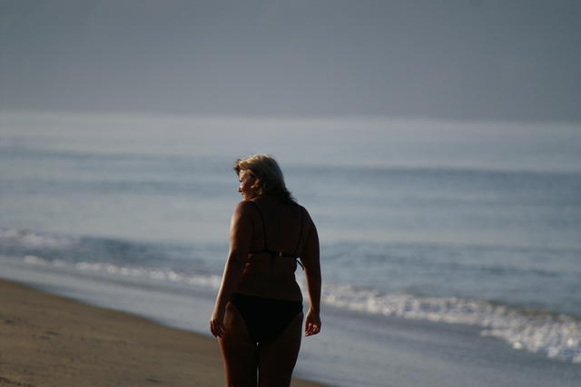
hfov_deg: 4.6
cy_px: 194
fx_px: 7258
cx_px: 290
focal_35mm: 450
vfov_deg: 3.1
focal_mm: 300
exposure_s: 1/2000
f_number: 5.6
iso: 200
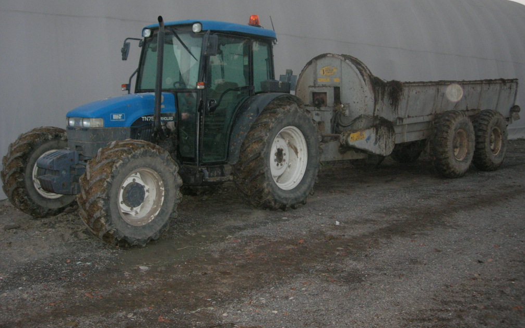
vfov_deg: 31.2
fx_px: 587
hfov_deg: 48.2
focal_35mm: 41
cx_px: 267
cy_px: 132
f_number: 2.8
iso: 138
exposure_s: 1/60.1
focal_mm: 7.8
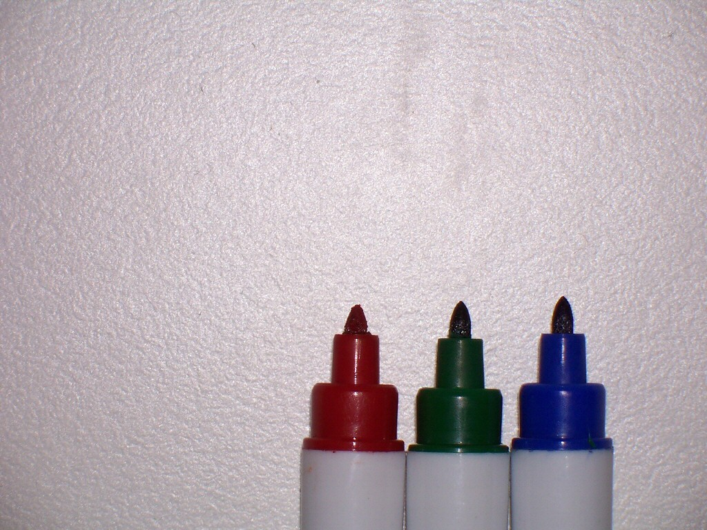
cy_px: 265
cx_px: 354
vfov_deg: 8.5
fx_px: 3574
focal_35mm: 175
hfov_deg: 11.3
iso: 80
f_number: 4.9
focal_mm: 30
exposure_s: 1/180
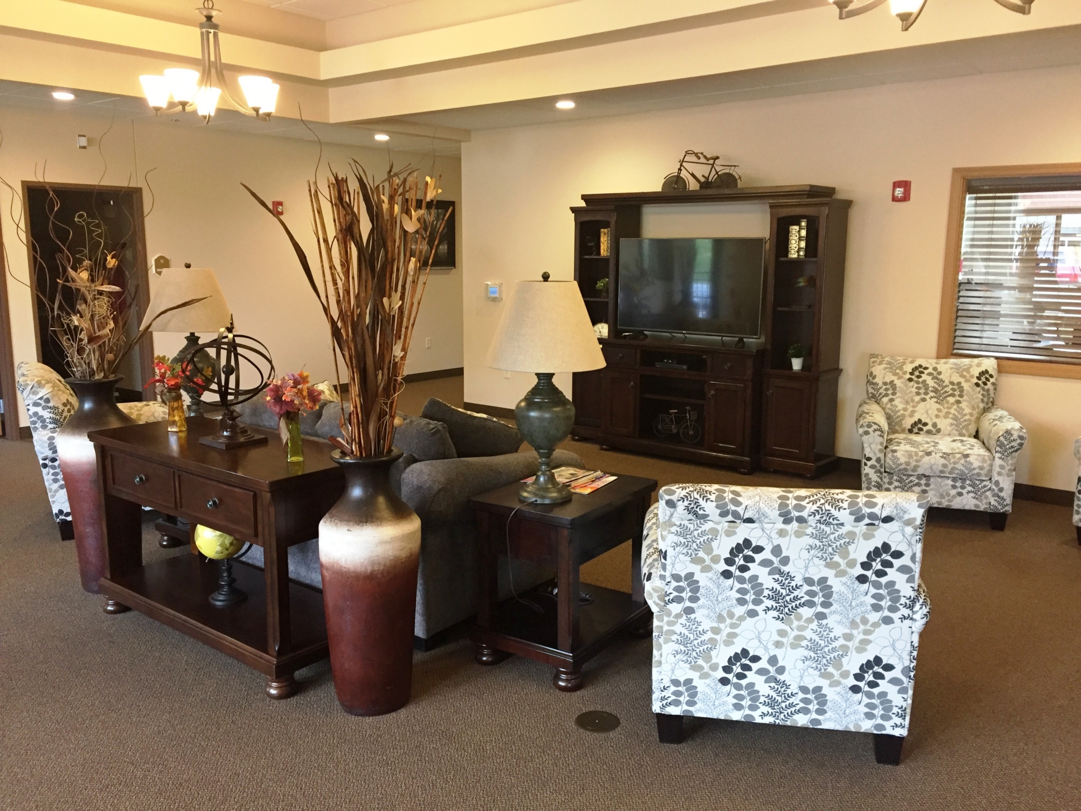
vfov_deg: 48.2
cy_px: 406
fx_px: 906
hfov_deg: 61.7
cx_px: 540
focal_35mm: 29
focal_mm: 4.15
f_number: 2.2
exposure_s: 1/30
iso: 160
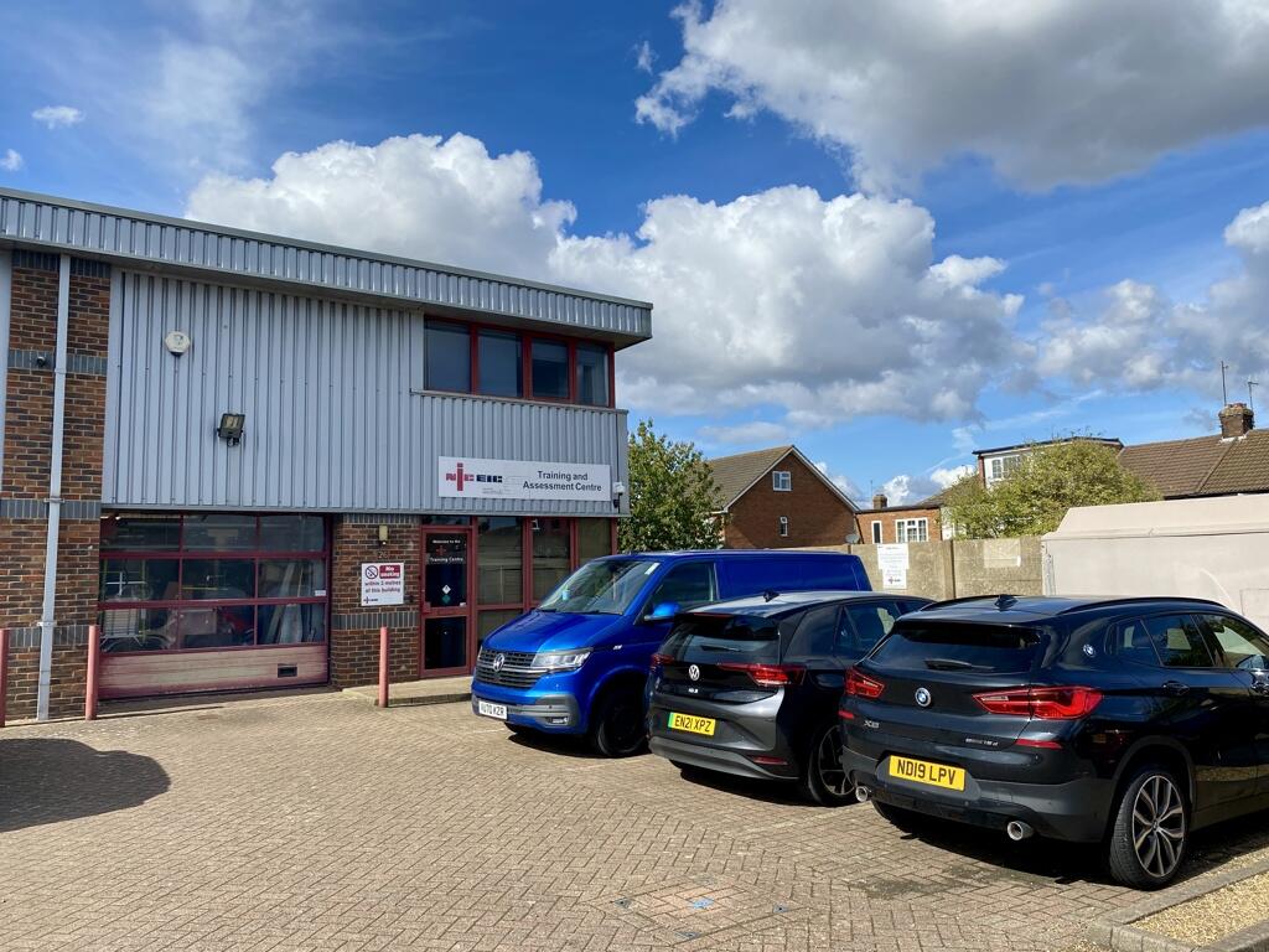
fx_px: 953
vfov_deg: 53.1
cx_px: 634
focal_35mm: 26
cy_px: 476
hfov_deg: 67.3
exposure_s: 1/3300
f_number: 1.8
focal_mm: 4.25
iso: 32
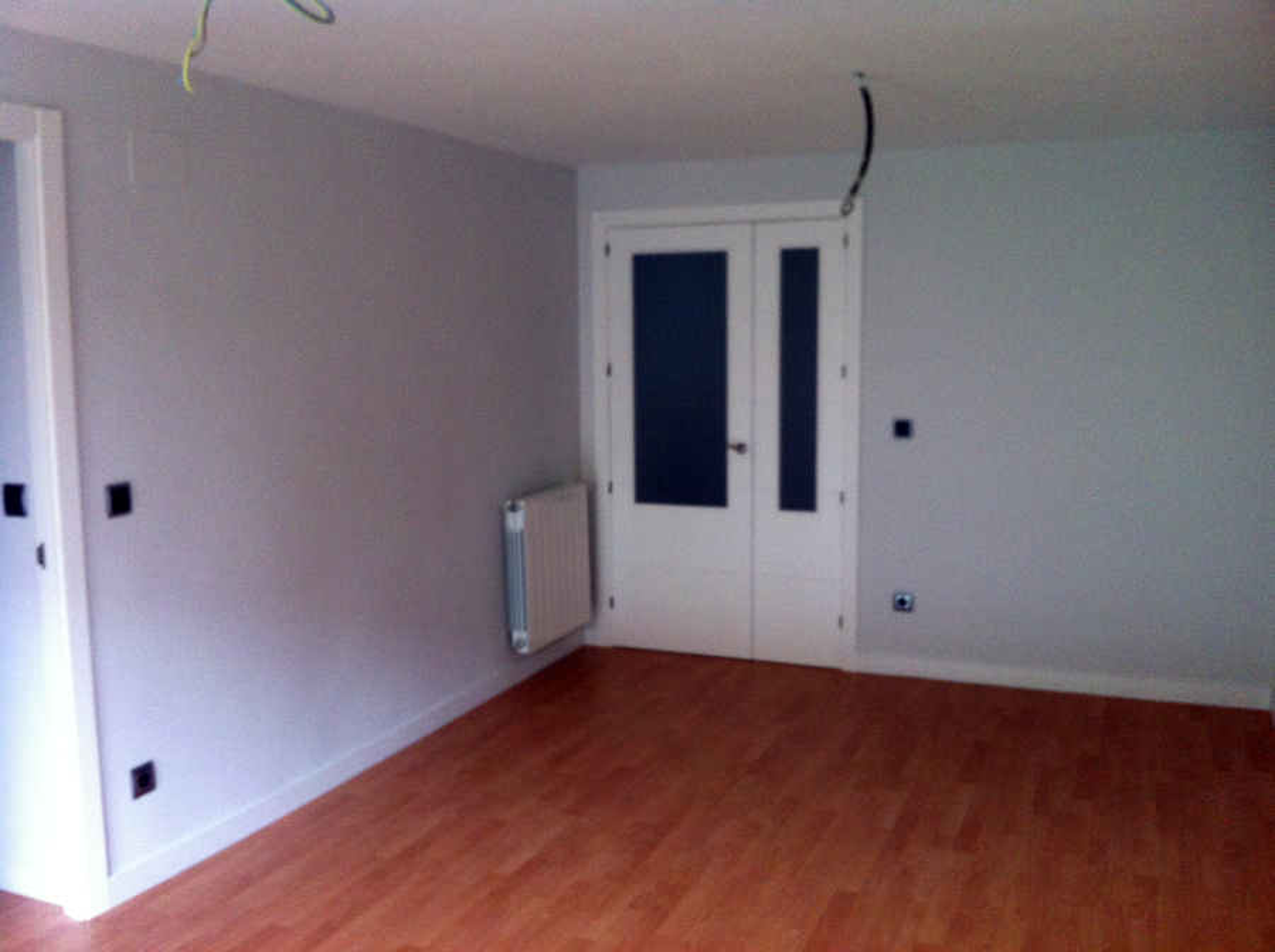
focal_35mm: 35
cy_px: 476
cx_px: 638
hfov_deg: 52.7
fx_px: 1287
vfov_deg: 40.6
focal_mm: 3.85
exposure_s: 1/15
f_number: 2.8
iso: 125
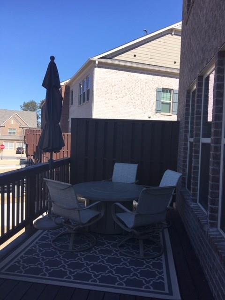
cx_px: 112
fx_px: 251
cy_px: 150
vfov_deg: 61.7
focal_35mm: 29
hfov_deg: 48.2
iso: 25
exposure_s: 1/1221
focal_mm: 4.15
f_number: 2.2
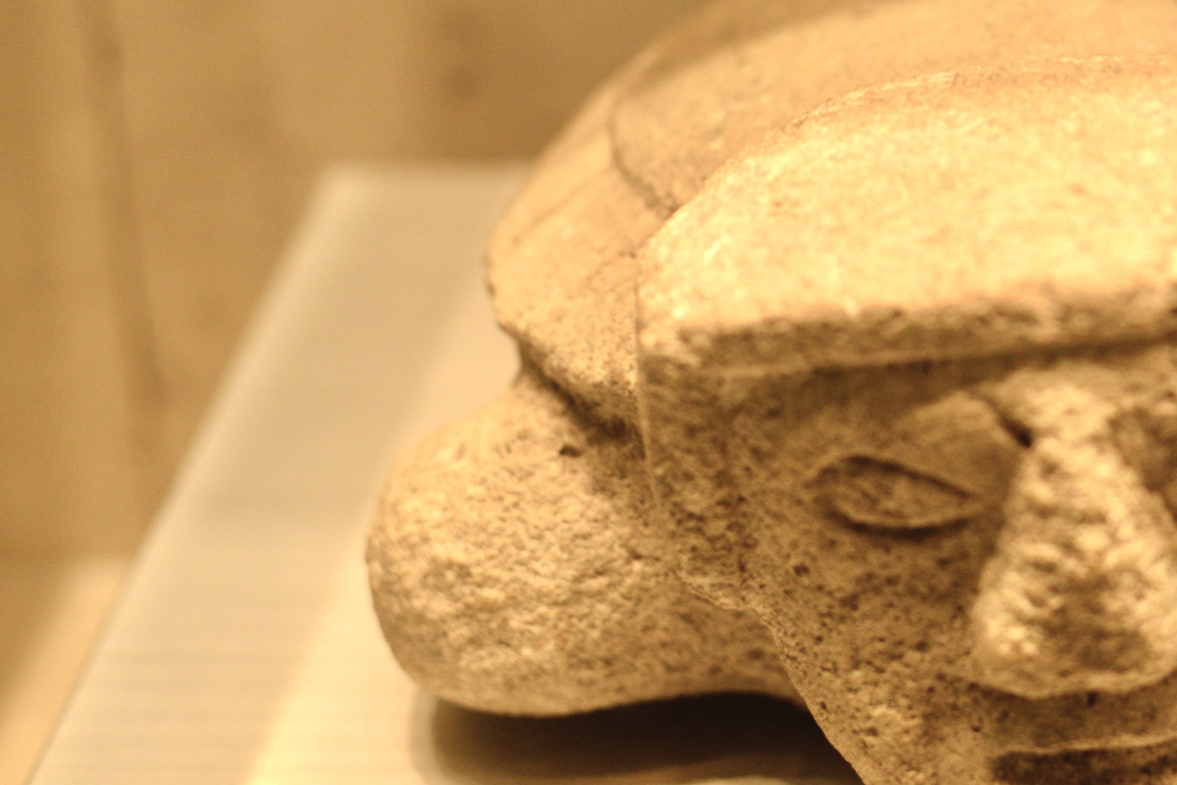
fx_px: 3172
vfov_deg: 14.0
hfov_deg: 20.5
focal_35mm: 97
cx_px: 1116
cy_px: 145
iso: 1600
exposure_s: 1/200
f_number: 1.8
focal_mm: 50
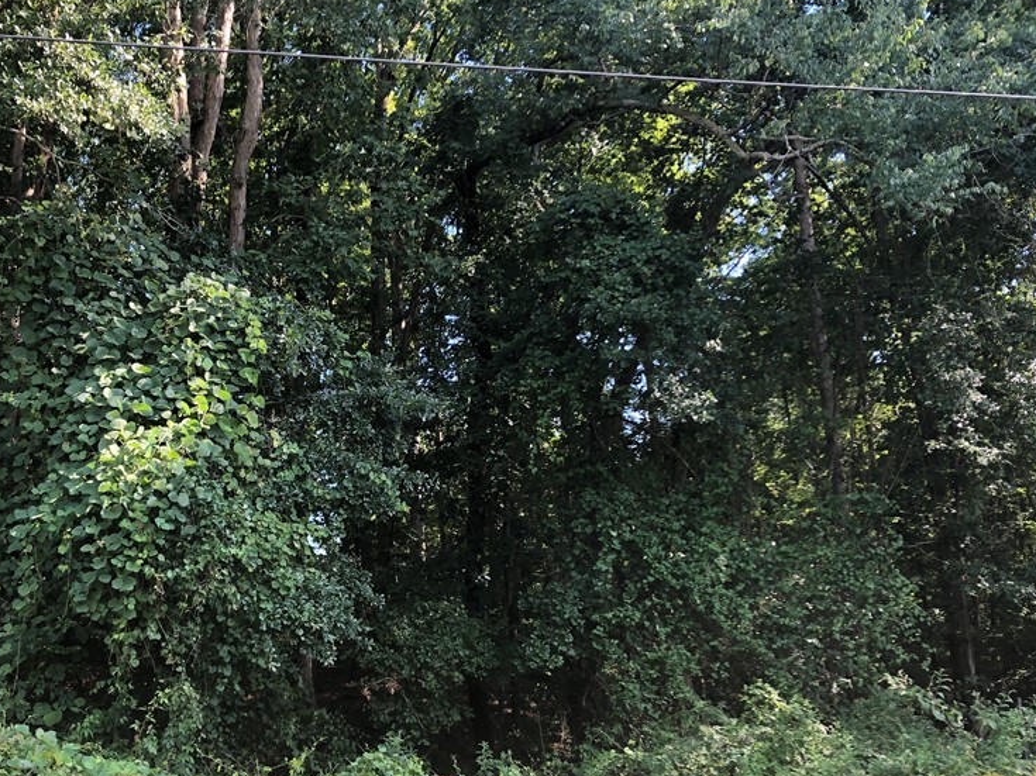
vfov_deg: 36.6
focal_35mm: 39
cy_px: 492
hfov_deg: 47.3
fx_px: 1167
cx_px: 371
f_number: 1.8
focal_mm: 3.99
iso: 32
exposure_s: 1/120
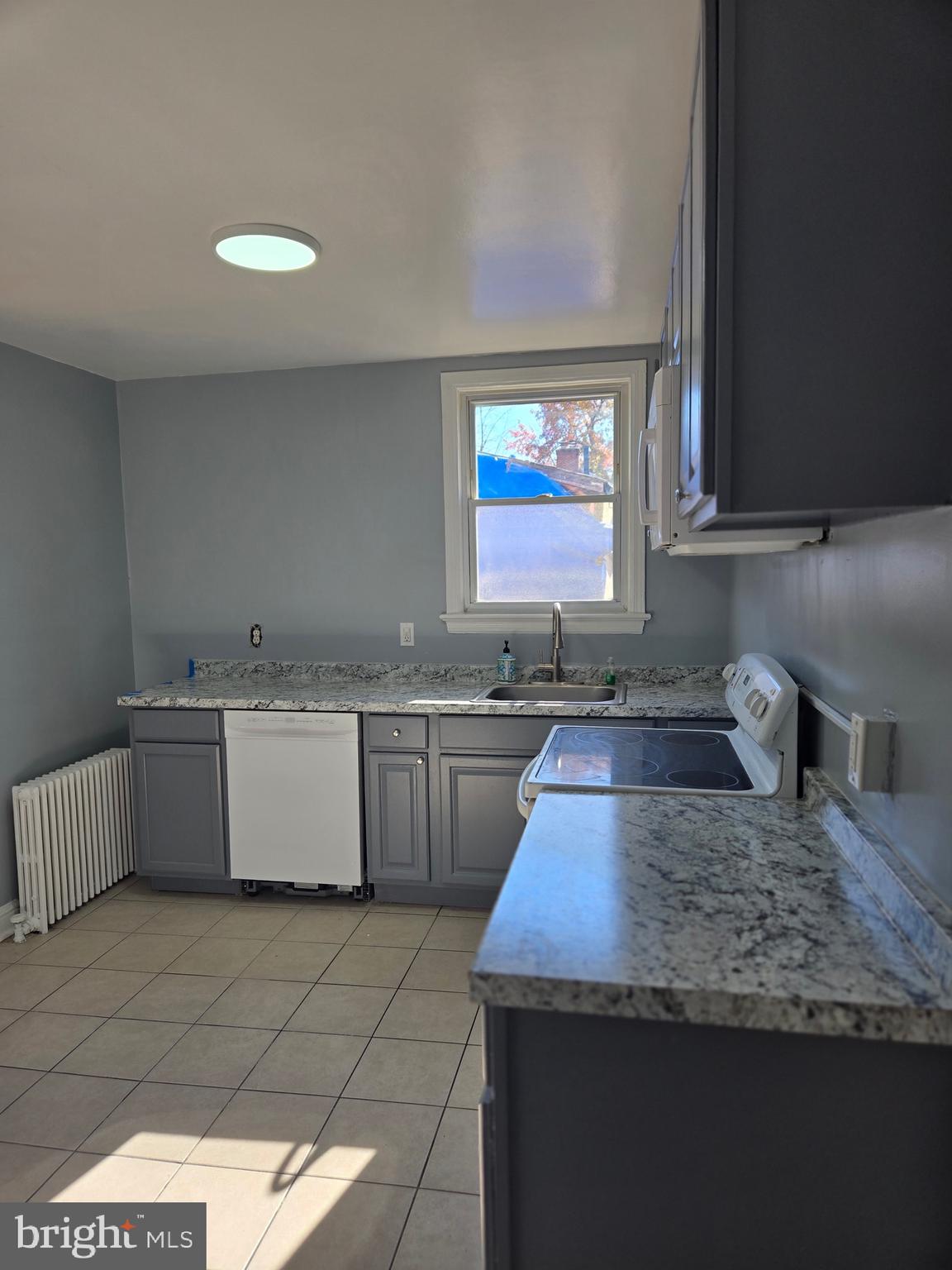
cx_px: 476
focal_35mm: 23
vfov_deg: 73.9
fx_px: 843
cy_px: 635
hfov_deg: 58.9
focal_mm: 5.4
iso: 25
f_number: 1.8
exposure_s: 1/251
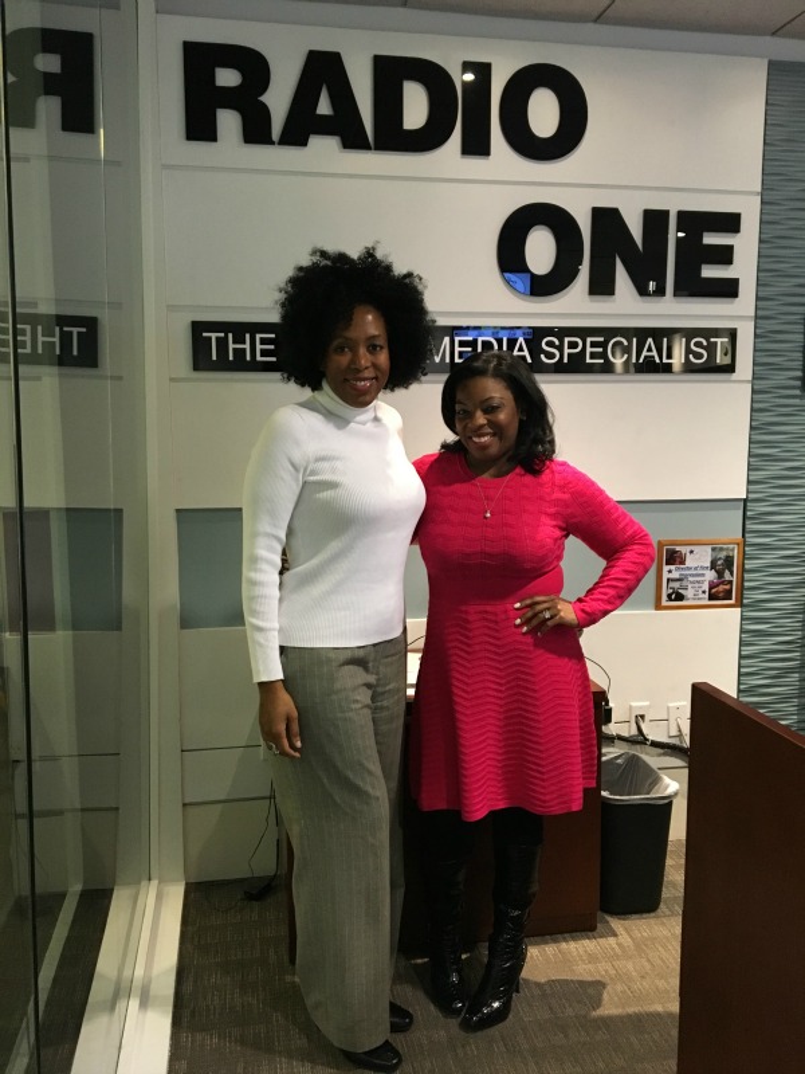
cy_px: 537
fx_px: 899
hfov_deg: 48.2
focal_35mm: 29
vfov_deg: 61.7
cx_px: 402
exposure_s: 1/17
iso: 200
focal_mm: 4.15
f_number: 2.2
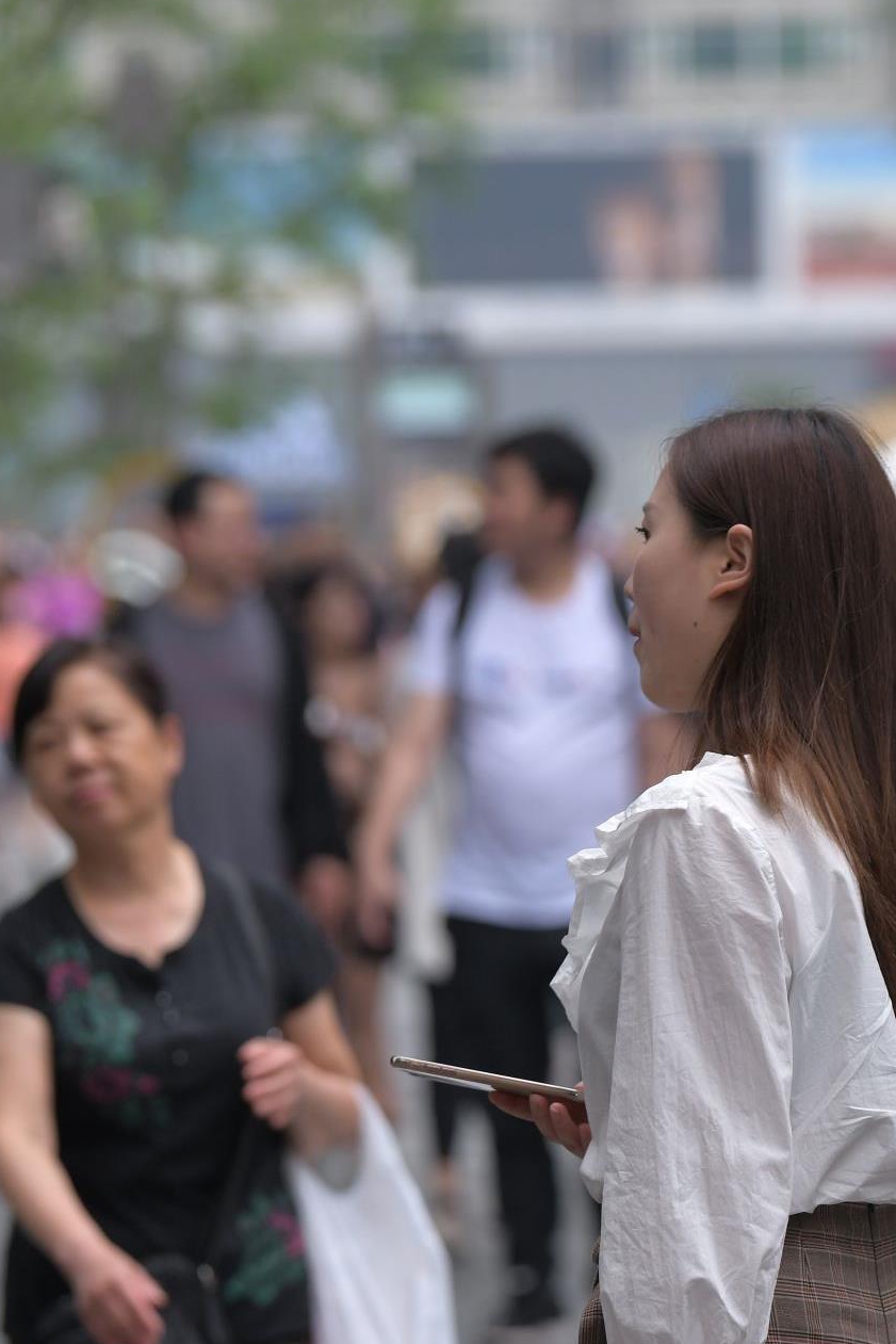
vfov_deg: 6.3
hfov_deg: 4.2
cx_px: 791
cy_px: 1386
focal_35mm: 324
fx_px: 12092
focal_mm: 150
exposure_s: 1/640
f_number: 4
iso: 400
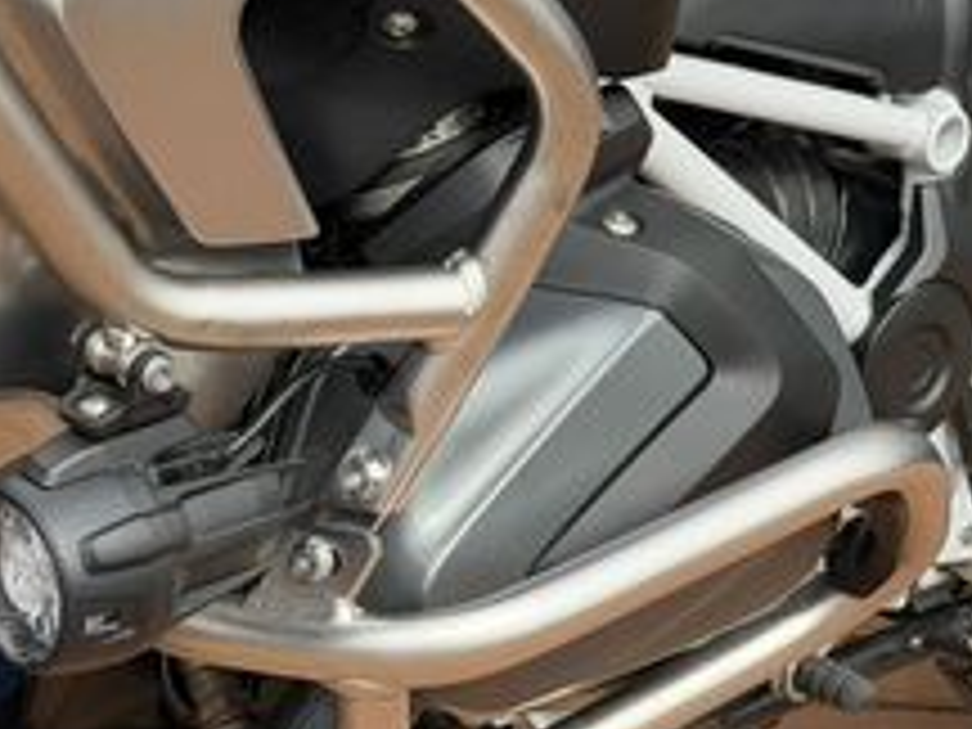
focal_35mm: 142
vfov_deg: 10.4
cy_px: 140
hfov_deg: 13.8
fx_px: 3987
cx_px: 747
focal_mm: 6.76
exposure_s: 1/2342
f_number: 1.78
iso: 80
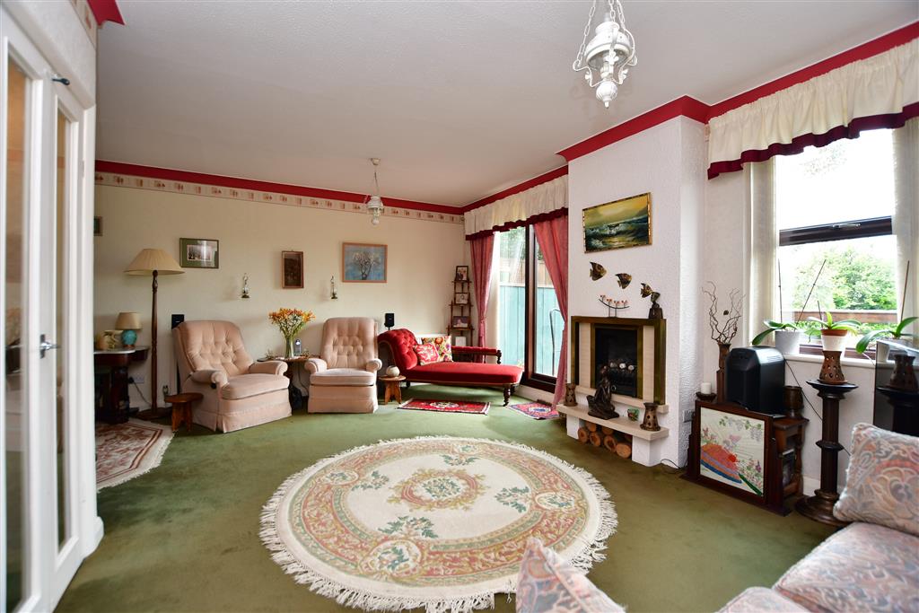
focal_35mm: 15
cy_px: 306
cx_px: 460
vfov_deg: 77.3
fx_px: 383
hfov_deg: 100.4
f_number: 4.5
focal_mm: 10
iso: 160
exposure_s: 1/40
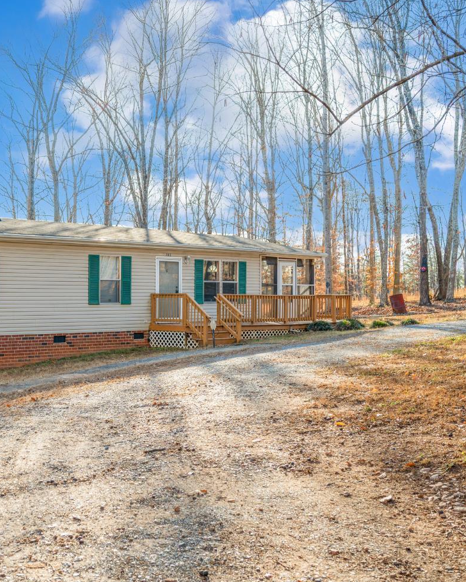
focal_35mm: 43
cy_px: 292
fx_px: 741
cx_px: 110
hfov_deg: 34.1
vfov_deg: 42.9
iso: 200
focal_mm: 30
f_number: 4
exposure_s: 1/400
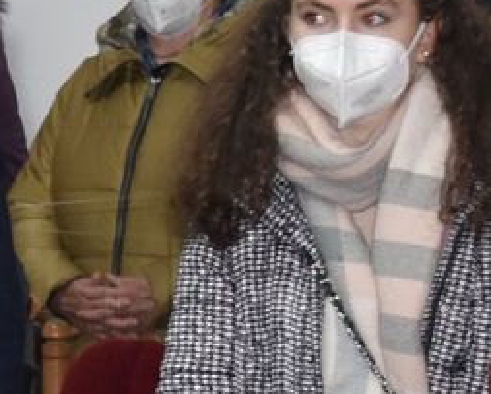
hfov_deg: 4.6
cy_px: 229
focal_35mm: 409
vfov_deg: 3.8
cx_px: -734
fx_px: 5950
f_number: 5.3
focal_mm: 46
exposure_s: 1/60
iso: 800
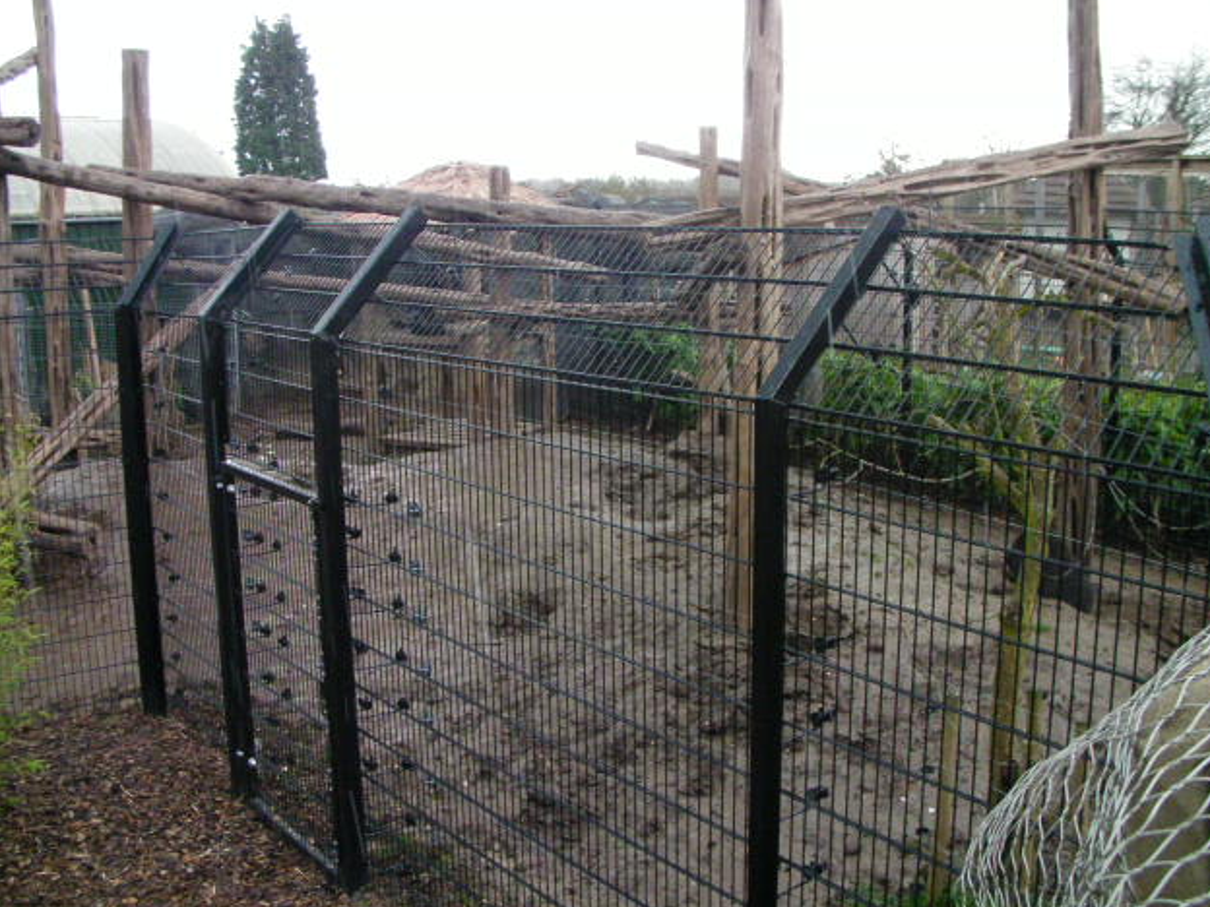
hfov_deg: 47.9
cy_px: 450
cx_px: 619
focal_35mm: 39
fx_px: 1363
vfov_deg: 36.8
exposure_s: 1/97.2
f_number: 3.5
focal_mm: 6.3
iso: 400
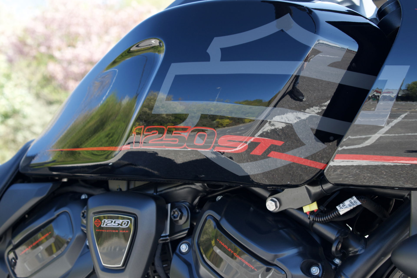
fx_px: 956
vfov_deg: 16.6
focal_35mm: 82
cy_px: 139
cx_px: 208
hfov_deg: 24.6
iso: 400
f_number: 8
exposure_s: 1/125
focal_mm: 55
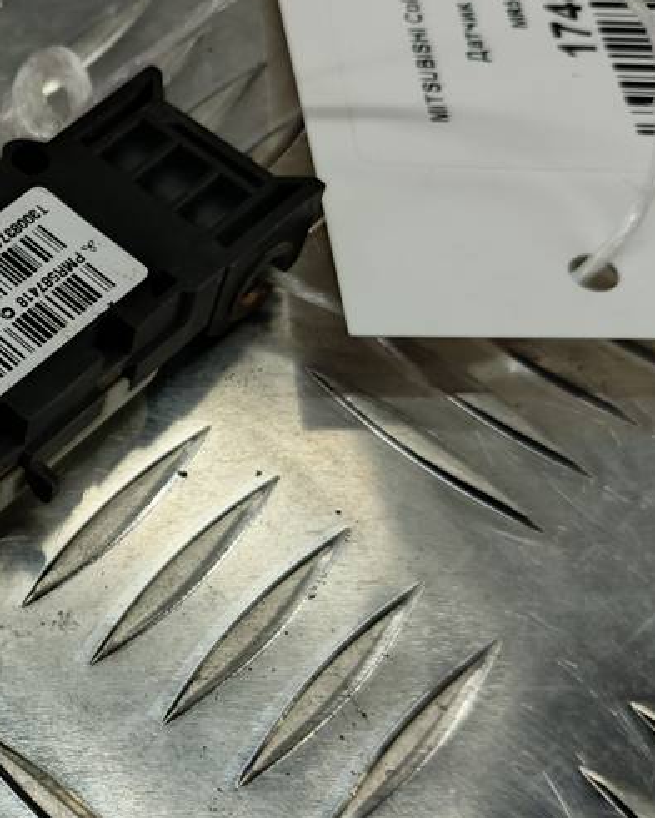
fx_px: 1332
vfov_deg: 34.1
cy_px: 453
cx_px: -95
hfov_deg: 25.3
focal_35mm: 55
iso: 105
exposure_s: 1/66.7
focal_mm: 4.11
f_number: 1.6
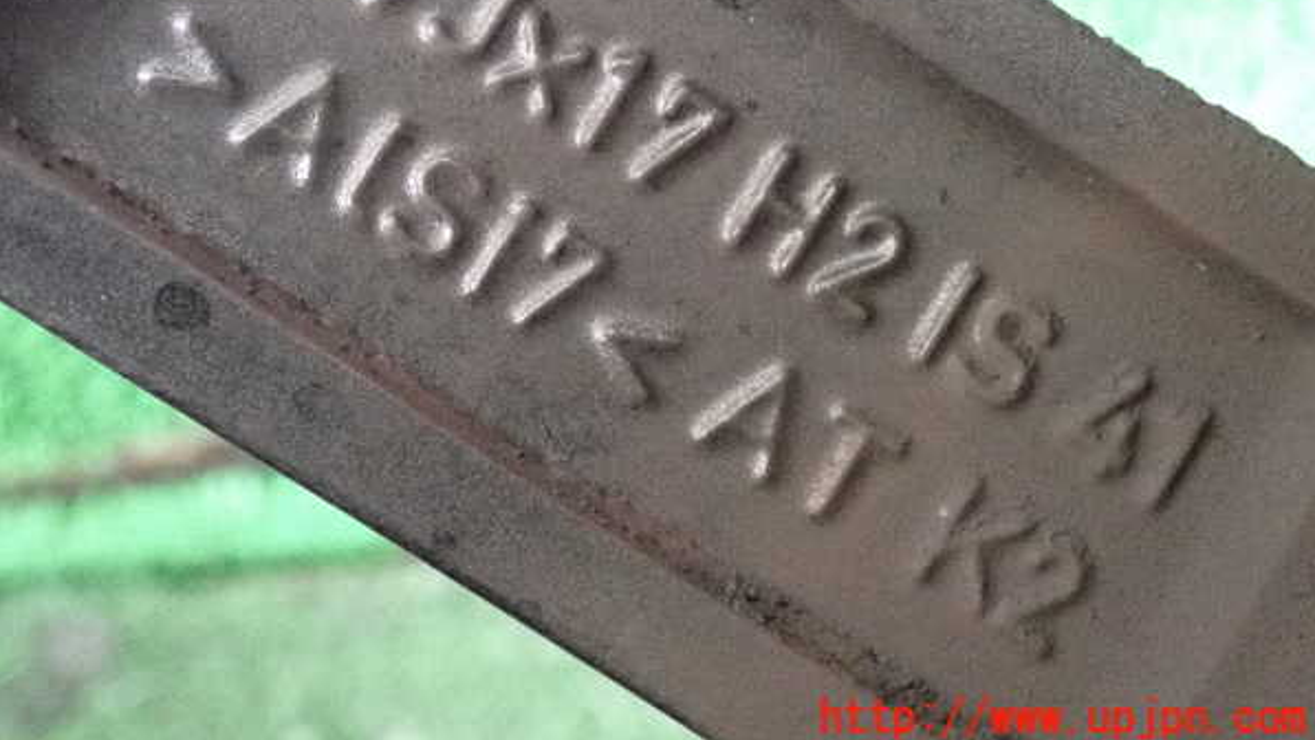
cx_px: 656
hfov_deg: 20.7
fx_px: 3592
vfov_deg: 11.8
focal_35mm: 103
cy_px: 251
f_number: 4.7
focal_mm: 16.79
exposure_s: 1/125
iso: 8000
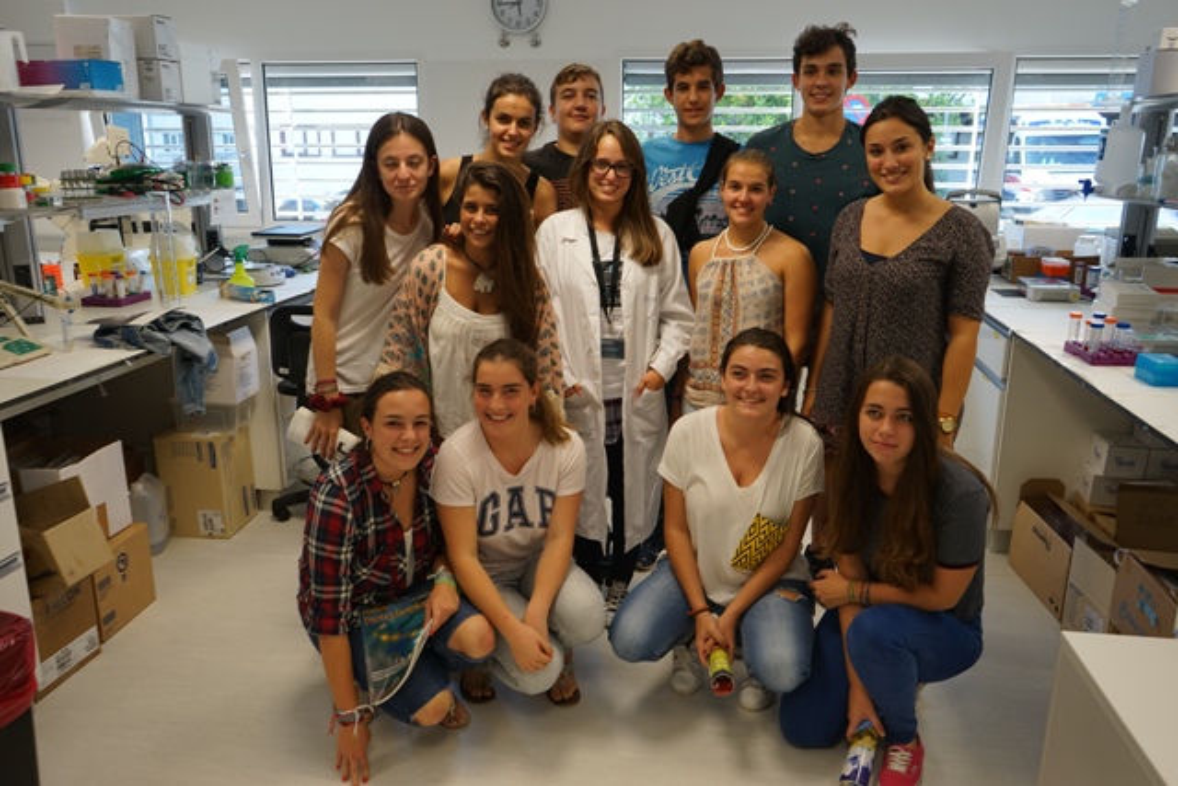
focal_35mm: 28
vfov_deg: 46.4
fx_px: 916
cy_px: 393
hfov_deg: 65.5
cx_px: 589
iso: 400
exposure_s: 1/30
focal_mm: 28
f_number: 5.6
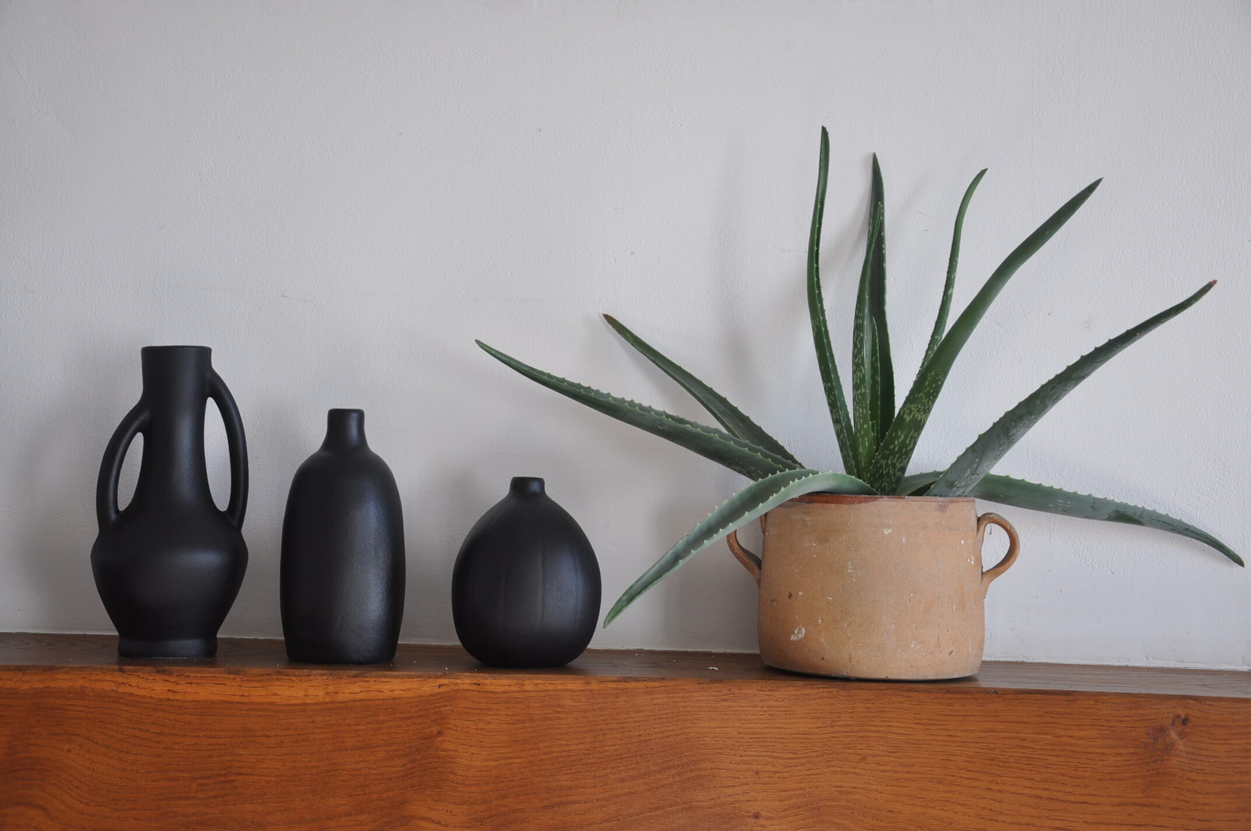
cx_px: 626
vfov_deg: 26.4
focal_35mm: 51
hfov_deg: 38.9
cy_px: 416
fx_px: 1770
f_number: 4.5
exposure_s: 1/80
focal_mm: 34
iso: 400
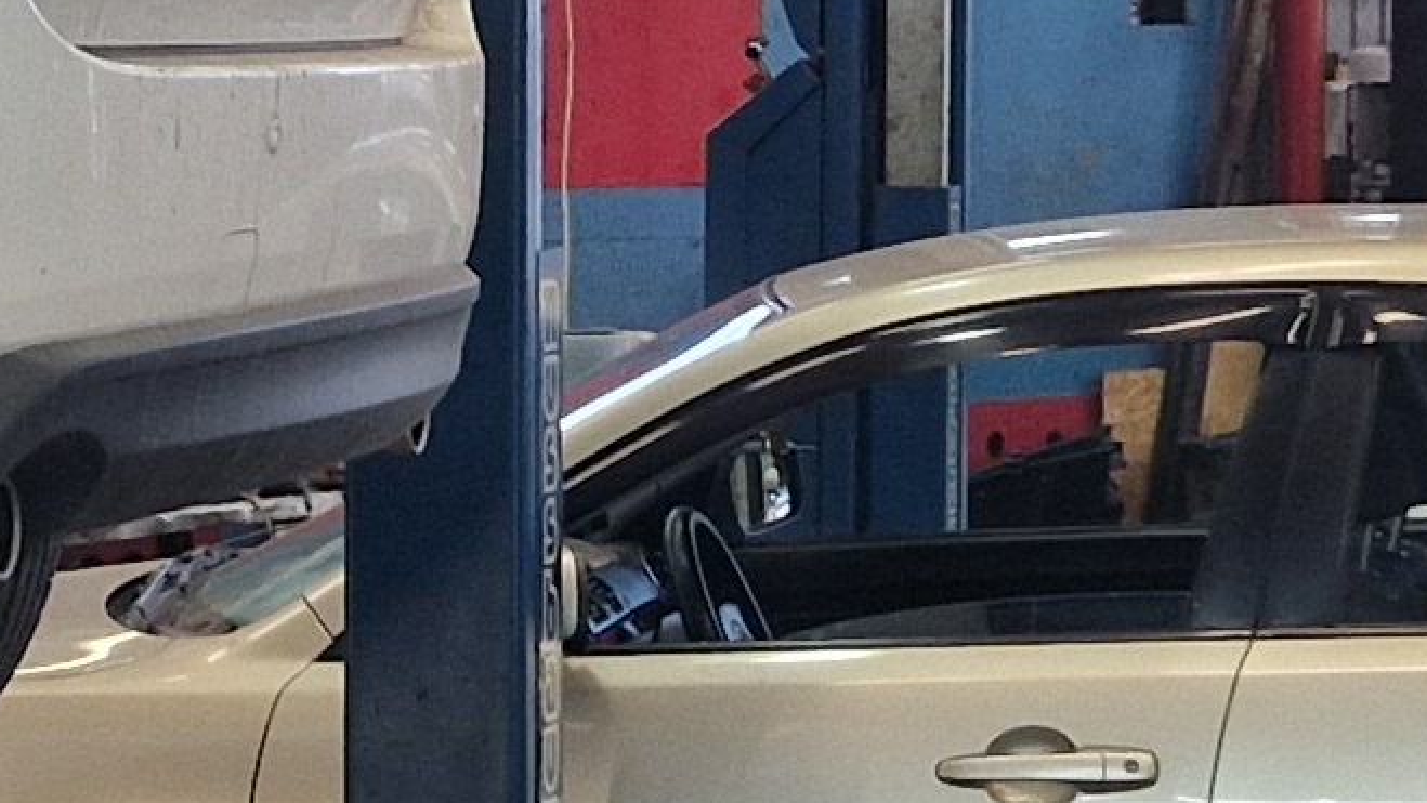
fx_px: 5753
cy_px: 6
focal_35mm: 152
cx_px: 69
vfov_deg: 8.0
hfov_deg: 14.0
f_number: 1.8
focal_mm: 5.4
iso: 125
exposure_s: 1/100
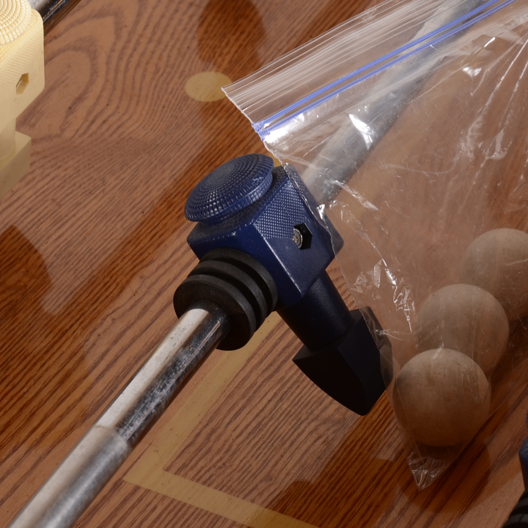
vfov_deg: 11.3
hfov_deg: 11.2
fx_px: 2675
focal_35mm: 155
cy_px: 251
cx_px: 432
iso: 125
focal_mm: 58
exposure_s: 1/80
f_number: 10
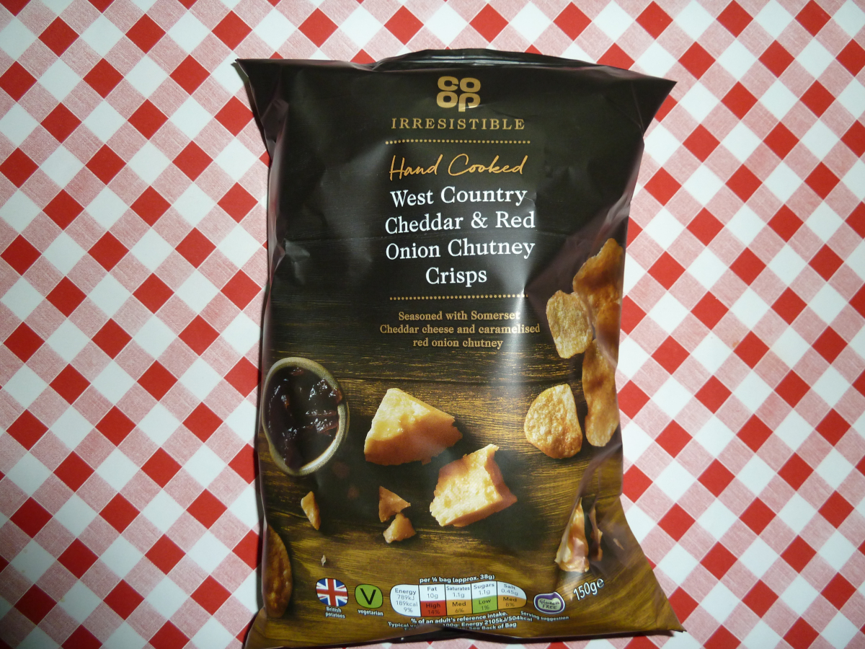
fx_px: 625
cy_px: 324
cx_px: 432
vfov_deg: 54.9
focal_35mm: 25
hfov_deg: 69.4
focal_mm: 4.1
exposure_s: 1/30
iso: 125
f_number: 3.3
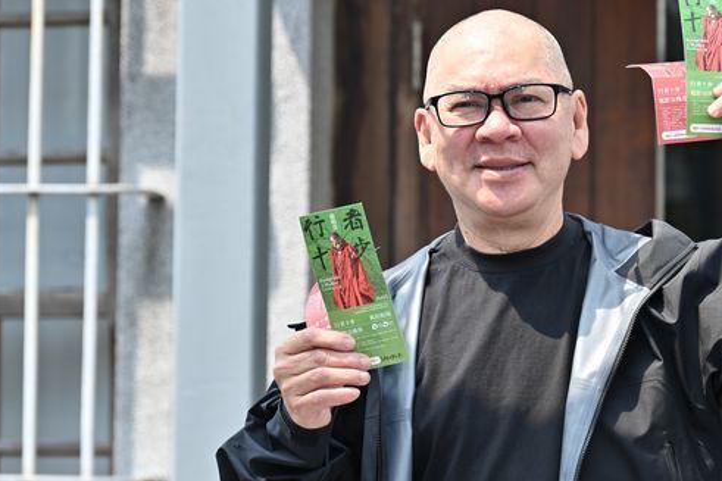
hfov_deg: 12.0
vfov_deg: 8.0
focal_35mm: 171
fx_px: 3428
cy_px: 258
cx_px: 434
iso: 100
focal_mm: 140
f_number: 6.3
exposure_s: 1/125
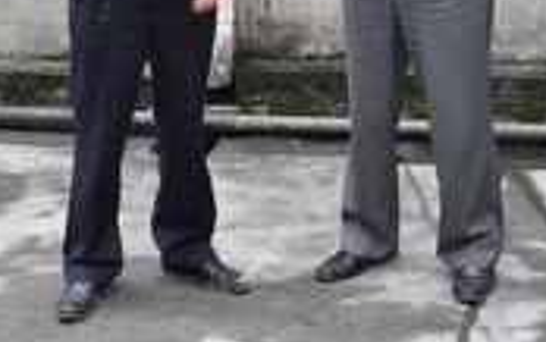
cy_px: -132
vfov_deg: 12.0
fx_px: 1563
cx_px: 267
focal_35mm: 105
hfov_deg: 19.8
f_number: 6.3
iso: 200
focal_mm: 24
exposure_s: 1/40
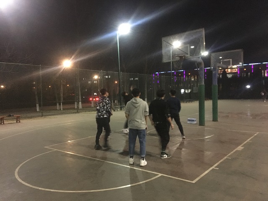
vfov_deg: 48.2
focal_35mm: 29
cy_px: 100
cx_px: 134
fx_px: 225
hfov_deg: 61.7
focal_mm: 4.15
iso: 640
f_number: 2.2
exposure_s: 1/17
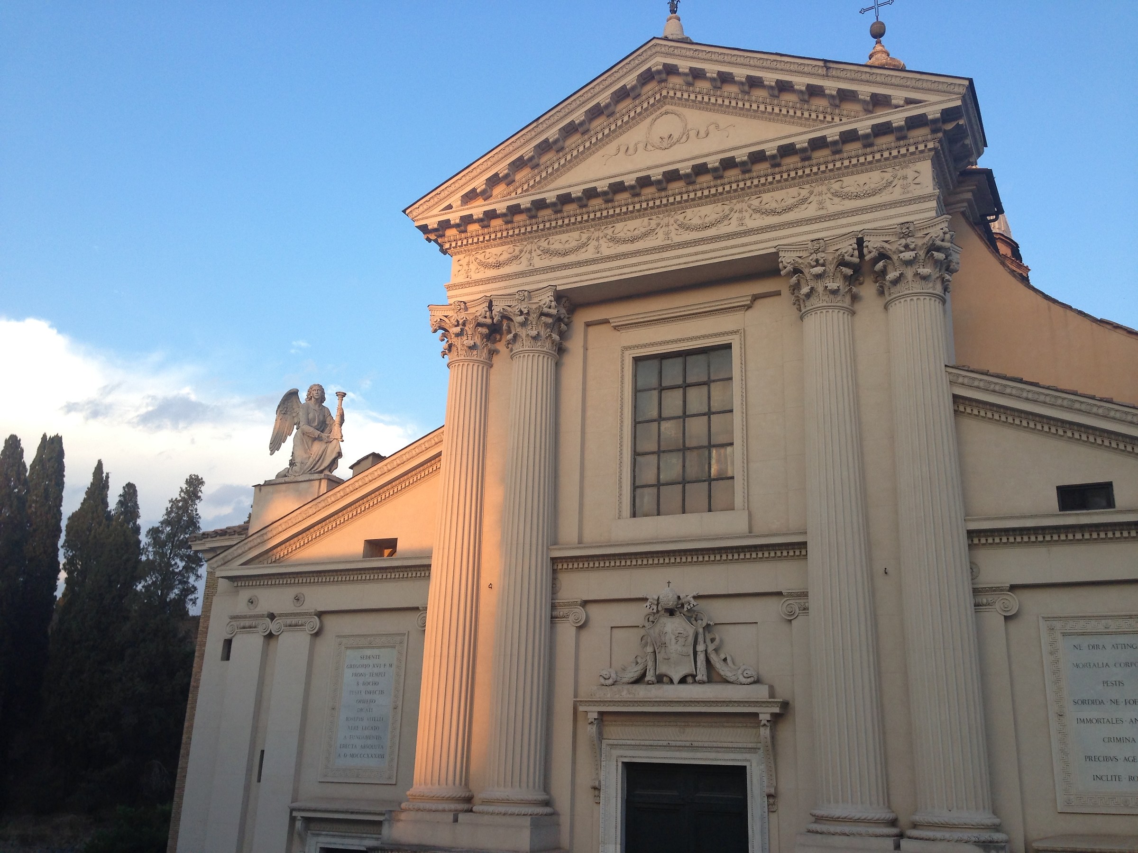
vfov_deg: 42.9
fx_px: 1085
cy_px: 426
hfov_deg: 55.4
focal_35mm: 33
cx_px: 569
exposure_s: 1/144
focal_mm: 4.12
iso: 50
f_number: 2.4
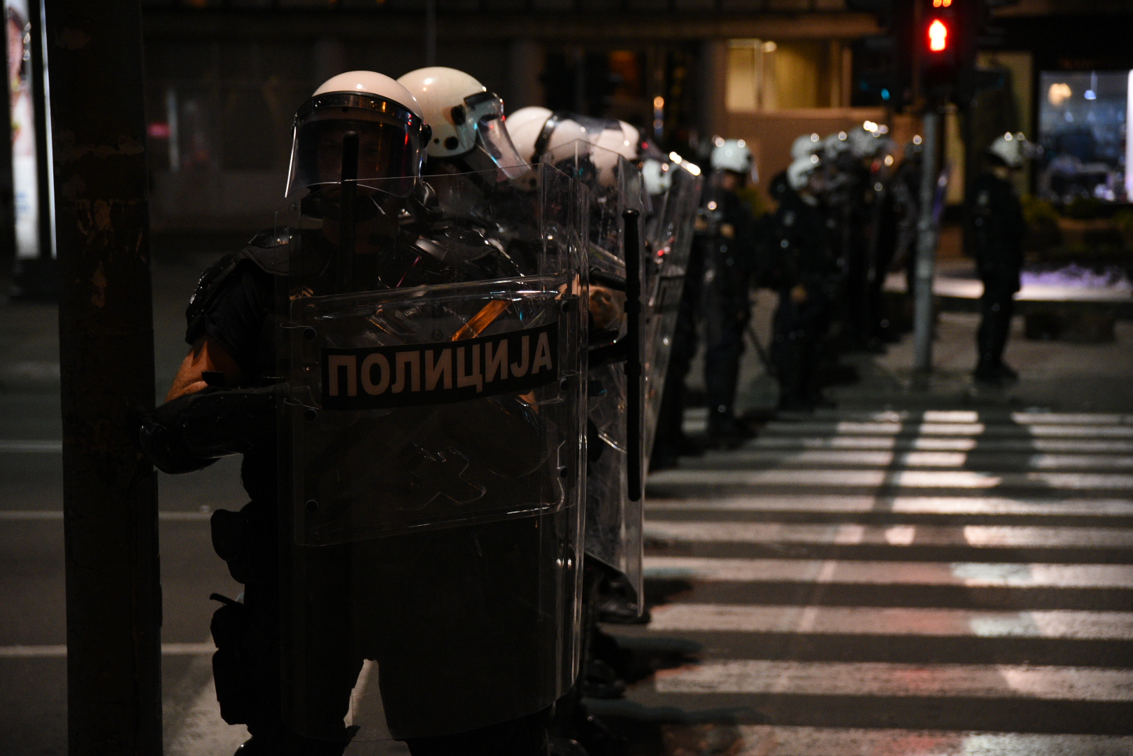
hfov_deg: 24.8
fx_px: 2581
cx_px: 566
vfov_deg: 16.7
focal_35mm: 82
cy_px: 378
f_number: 4
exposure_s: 1/100
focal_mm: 82
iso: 3200
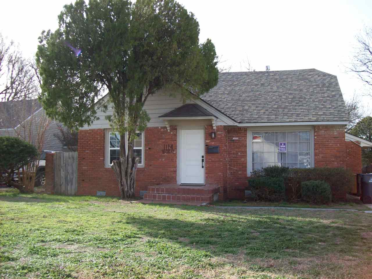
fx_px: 387
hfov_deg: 51.4
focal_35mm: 36
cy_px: 140
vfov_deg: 39.6
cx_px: 186
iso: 80
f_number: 2.7
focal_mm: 6
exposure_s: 1/508
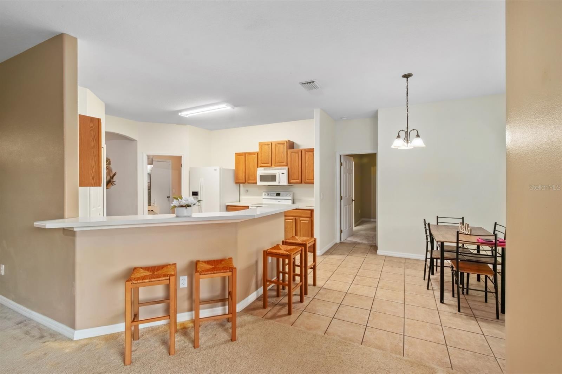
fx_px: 234
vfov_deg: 77.3
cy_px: 187
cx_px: 281
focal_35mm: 15
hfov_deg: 100.4
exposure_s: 1/1.25
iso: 250
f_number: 9
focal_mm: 10
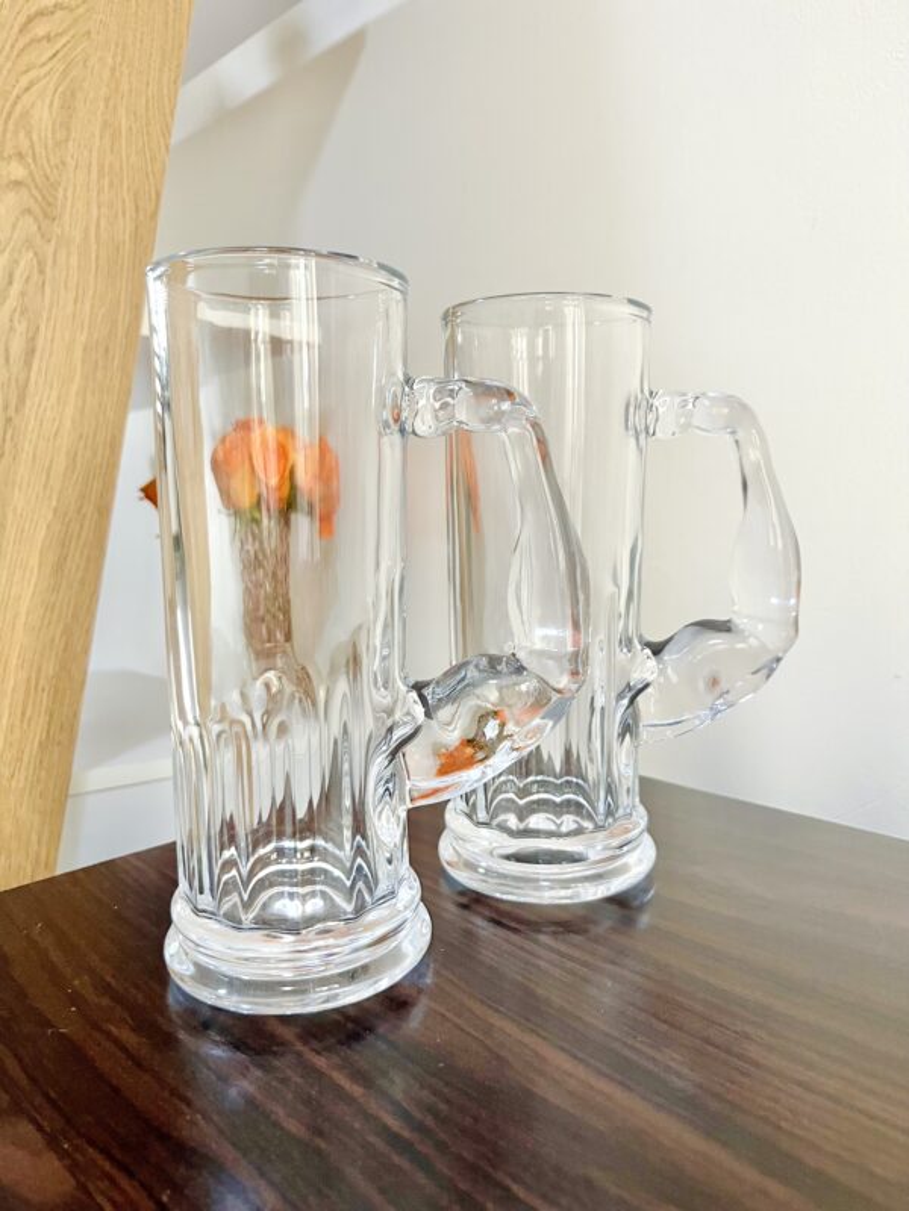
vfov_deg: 67.3
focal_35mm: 26
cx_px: 454
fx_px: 910
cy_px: 606
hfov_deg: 53.1
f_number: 1.6
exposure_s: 1/60
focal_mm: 5.1
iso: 250
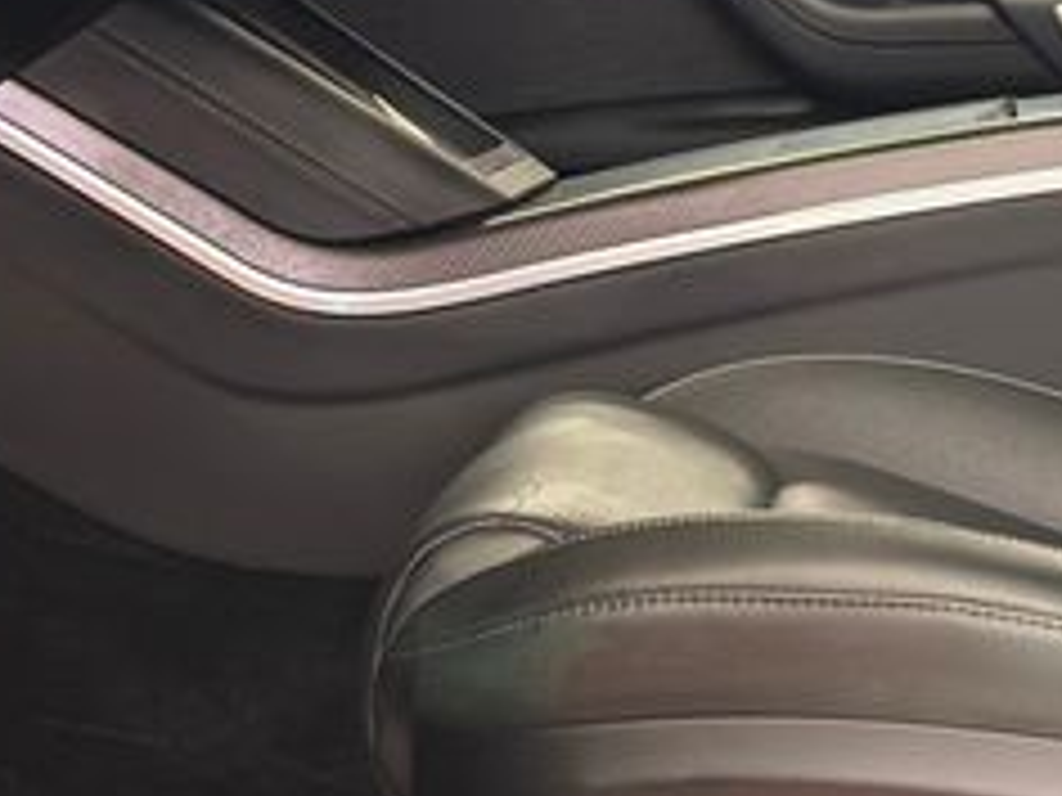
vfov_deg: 11.3
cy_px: 76
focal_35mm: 130
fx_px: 3988
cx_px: 945
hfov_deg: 15.0
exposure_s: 1/60
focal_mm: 6.86
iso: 250
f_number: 1.78
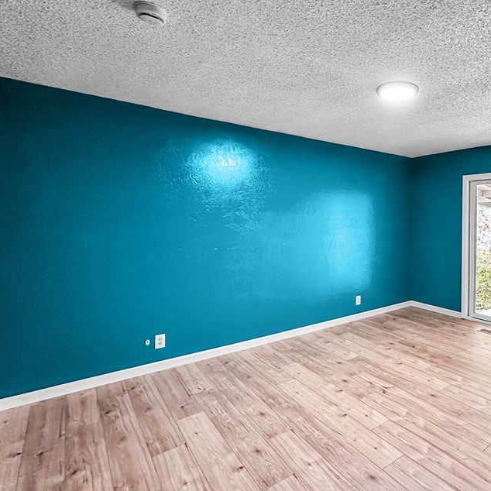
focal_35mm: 20
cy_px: 266
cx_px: 370
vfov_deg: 74.7
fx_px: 321
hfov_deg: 69.7
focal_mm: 2.22
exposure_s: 1/60
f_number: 2.2
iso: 500
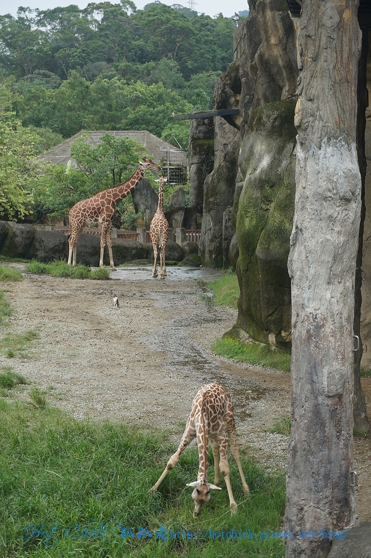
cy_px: 279
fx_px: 1162
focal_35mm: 75
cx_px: 186
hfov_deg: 18.1
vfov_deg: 27.0
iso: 100
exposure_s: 1/100
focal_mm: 50
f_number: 6.3
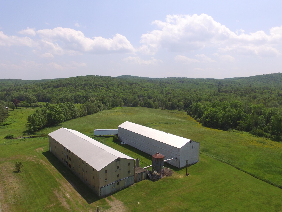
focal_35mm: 20
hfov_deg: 81.7
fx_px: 163
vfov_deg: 66.0
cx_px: 141
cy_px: 106
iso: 100
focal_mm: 3.61
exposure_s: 1/1661
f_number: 2.8
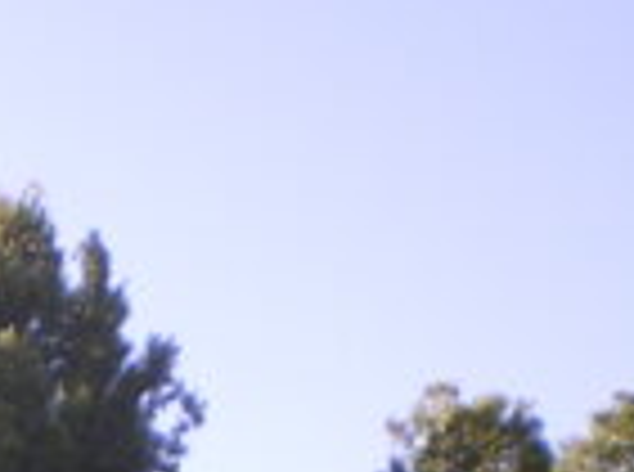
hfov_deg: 11.1
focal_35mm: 173
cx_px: -243
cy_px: 872
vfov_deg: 8.2
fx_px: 3160
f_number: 4.6
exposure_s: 1/100
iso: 64
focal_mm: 6.3
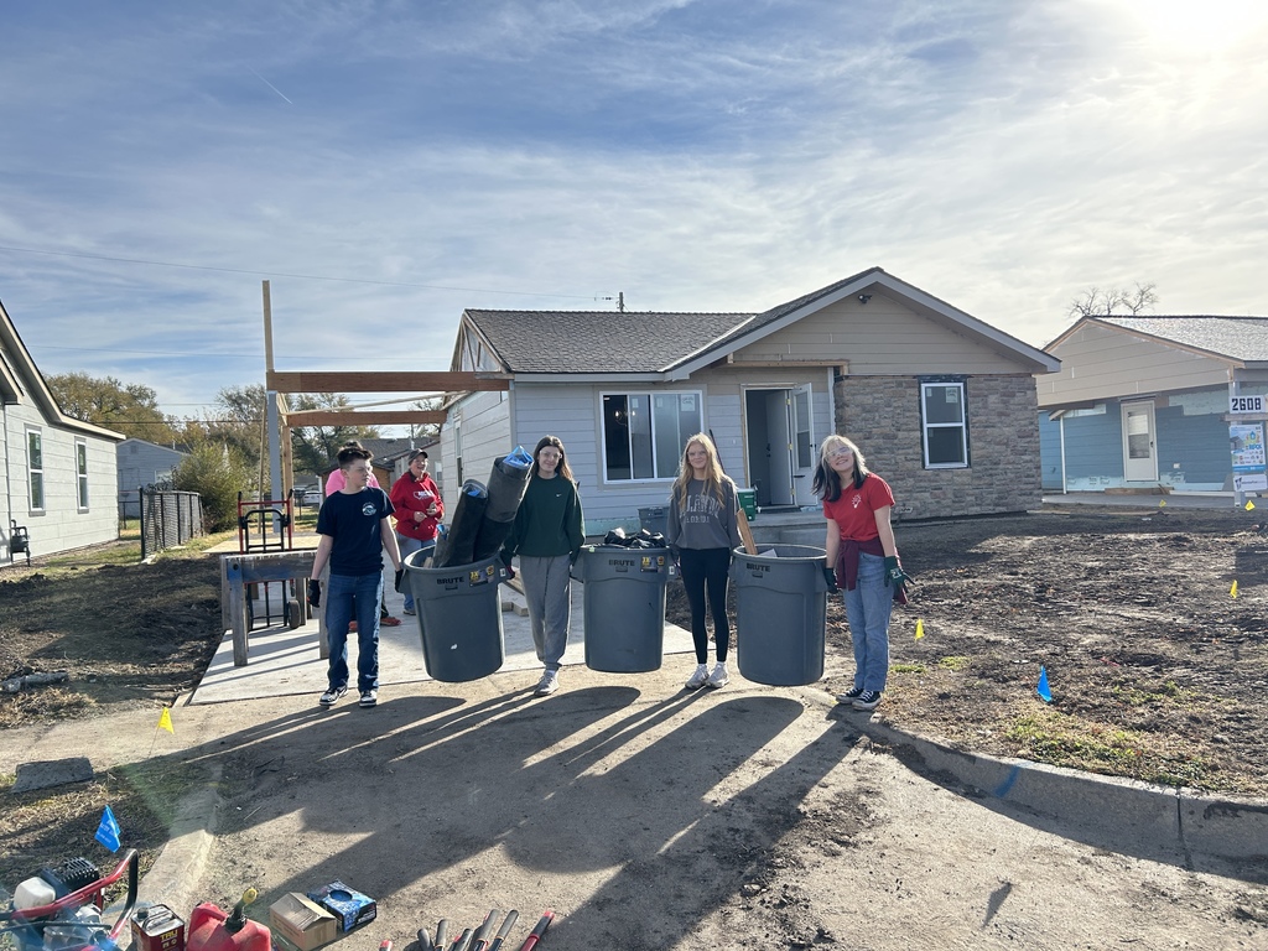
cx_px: 634
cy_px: 476
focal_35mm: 26
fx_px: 952
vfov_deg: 53.1
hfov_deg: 67.3
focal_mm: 5.7
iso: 50
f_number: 1.5
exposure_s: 1/4831
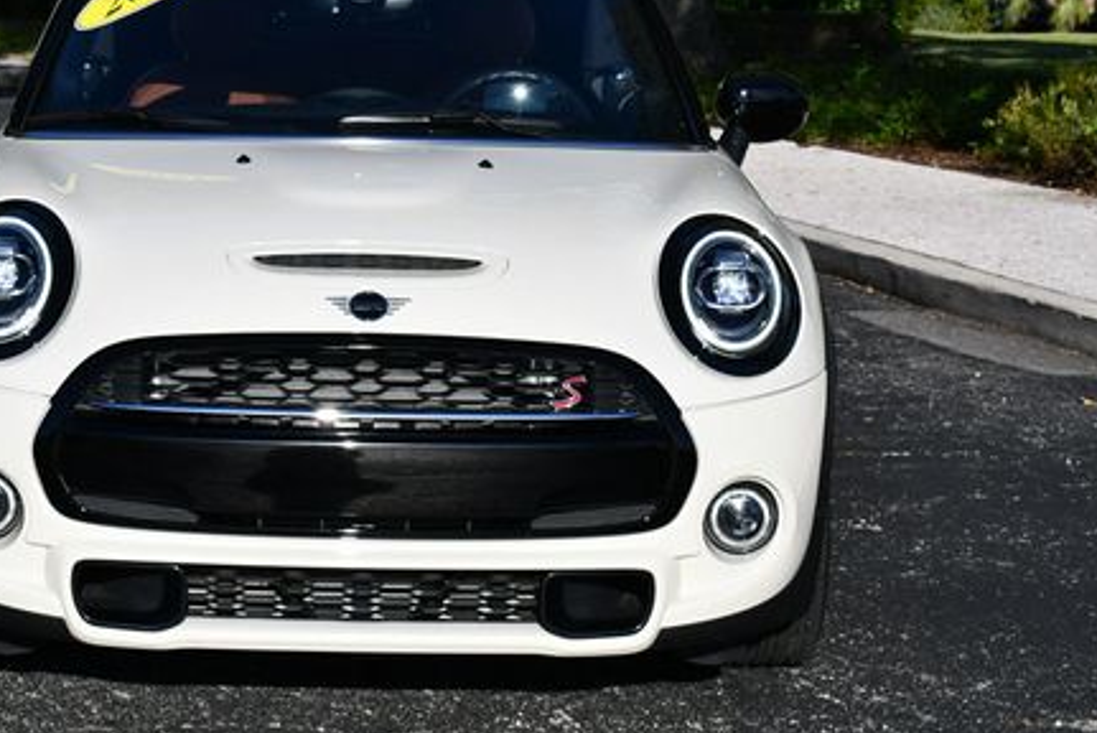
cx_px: 351
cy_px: 229
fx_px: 3080
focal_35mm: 101
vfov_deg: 13.5
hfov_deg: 20.1
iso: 100
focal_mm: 34
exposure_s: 1/320
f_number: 9
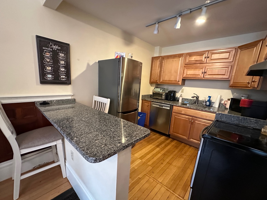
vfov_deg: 81.6
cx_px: 126
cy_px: 106
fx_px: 116
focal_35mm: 15
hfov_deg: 98.1
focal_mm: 2.22
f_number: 2.2
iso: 1000
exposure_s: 1/40
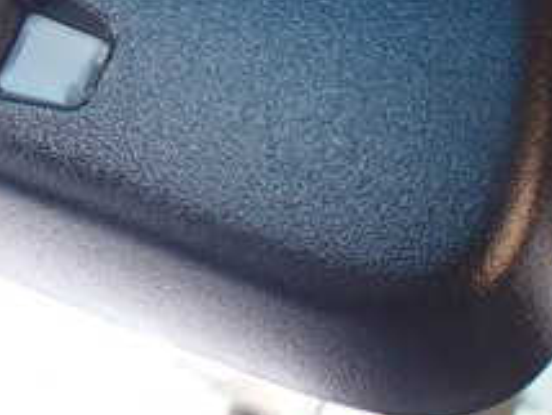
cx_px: -77
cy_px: -82
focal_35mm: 84
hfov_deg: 21.8
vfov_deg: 16.8
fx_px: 1341
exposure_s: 1/125
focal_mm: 5.4
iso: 800
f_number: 2.3
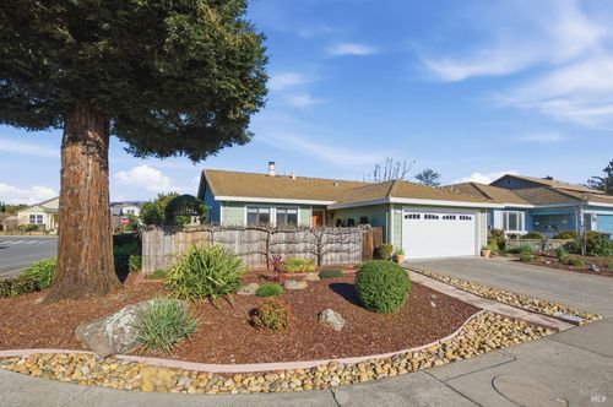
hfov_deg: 93.3
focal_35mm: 17
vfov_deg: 70.3
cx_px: 306
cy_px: 204
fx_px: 289
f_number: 8
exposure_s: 1/2000
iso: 125
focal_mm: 11.5
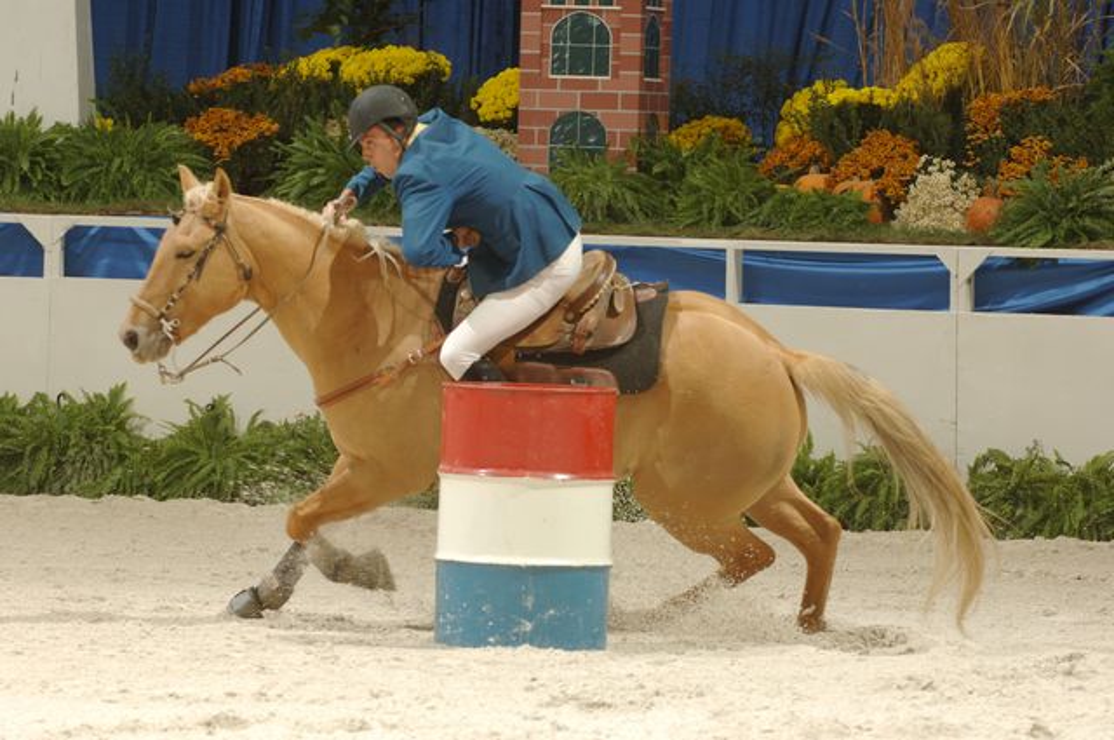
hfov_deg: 8.1
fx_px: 7881
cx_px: 557
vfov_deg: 5.4
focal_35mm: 255
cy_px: 370
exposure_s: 1/200
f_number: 5
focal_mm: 170
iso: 250
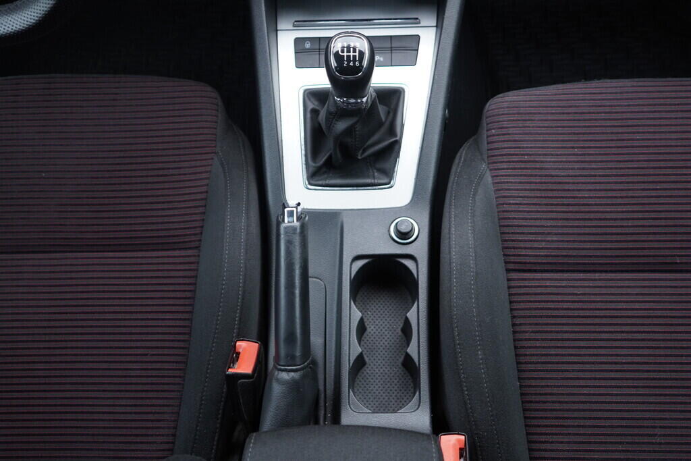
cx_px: 346
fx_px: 691
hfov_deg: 53.1
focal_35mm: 36
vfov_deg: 36.9
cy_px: 230
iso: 320
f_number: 2.8
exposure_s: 1/40
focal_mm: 24
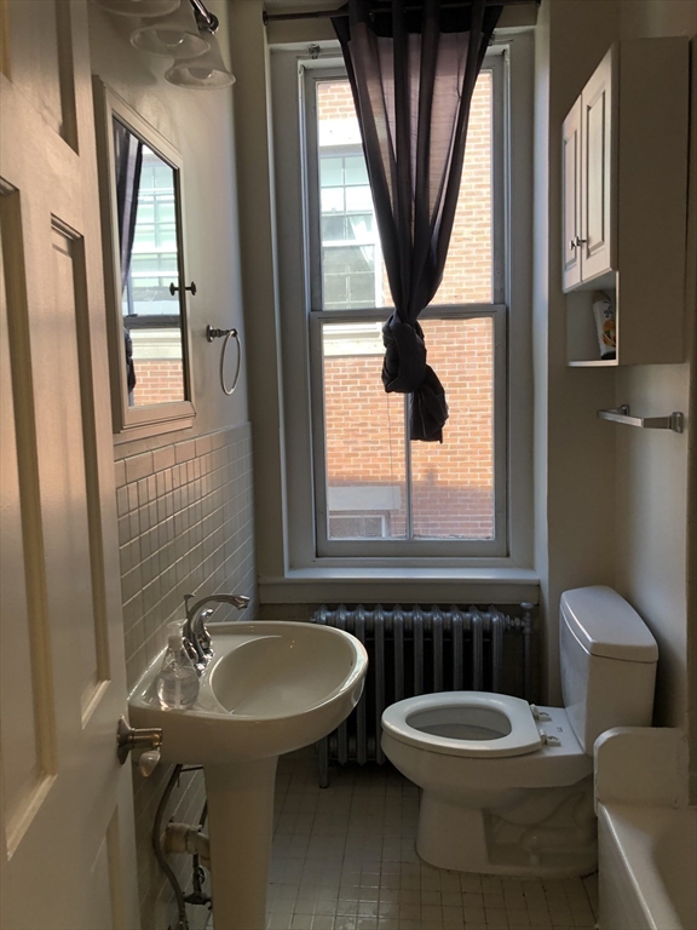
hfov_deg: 49.7
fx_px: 752
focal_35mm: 28
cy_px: 465
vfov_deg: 63.4
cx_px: 348
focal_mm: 4
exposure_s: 1/120
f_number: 1.8
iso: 40
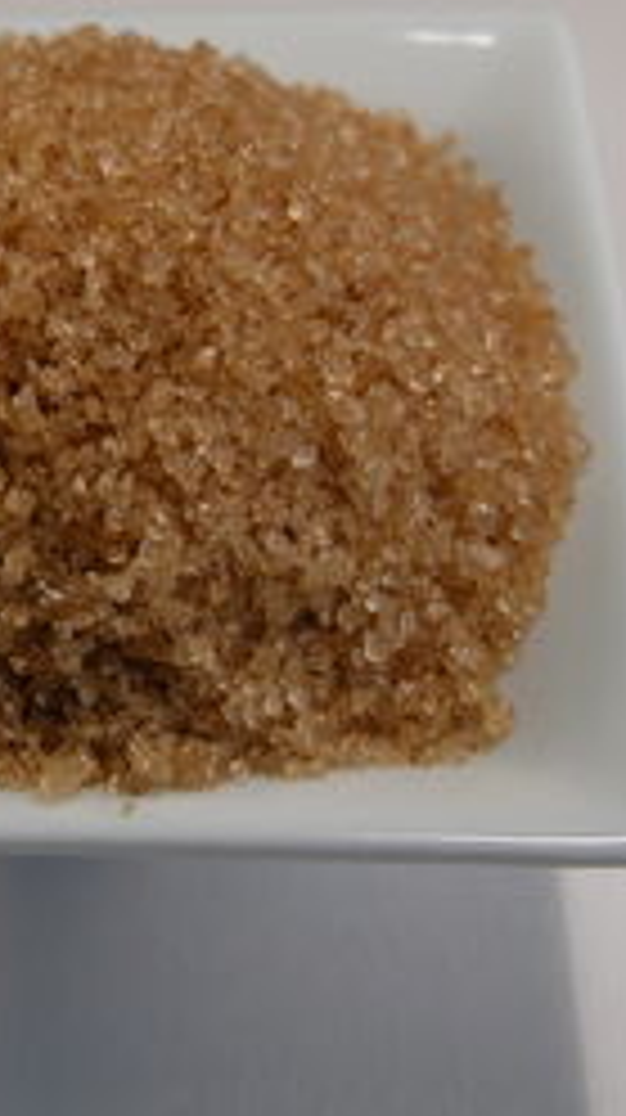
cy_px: 459
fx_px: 3018
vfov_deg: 20.9
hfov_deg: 11.8
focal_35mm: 102
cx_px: 45
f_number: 3.9
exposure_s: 1/147
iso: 100
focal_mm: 14.7
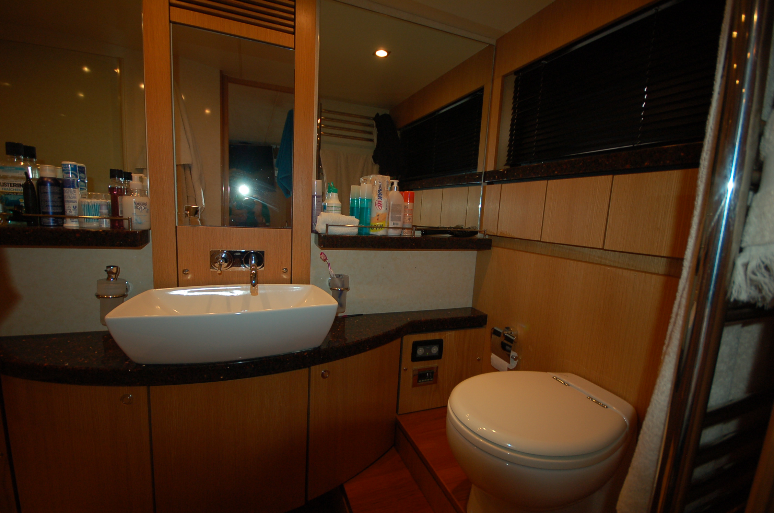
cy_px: 256
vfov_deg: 77.1
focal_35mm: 15
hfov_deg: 100.5
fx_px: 322
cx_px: 387
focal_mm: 10
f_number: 4
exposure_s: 1/60
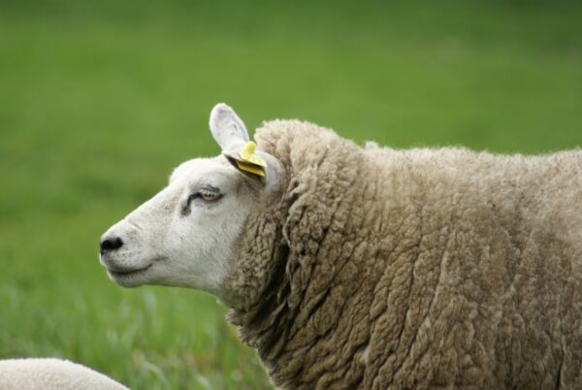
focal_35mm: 450
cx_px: 291
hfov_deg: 4.6
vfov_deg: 3.1
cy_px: 195
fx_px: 7286
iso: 160
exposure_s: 1/500
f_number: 5.6
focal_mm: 300
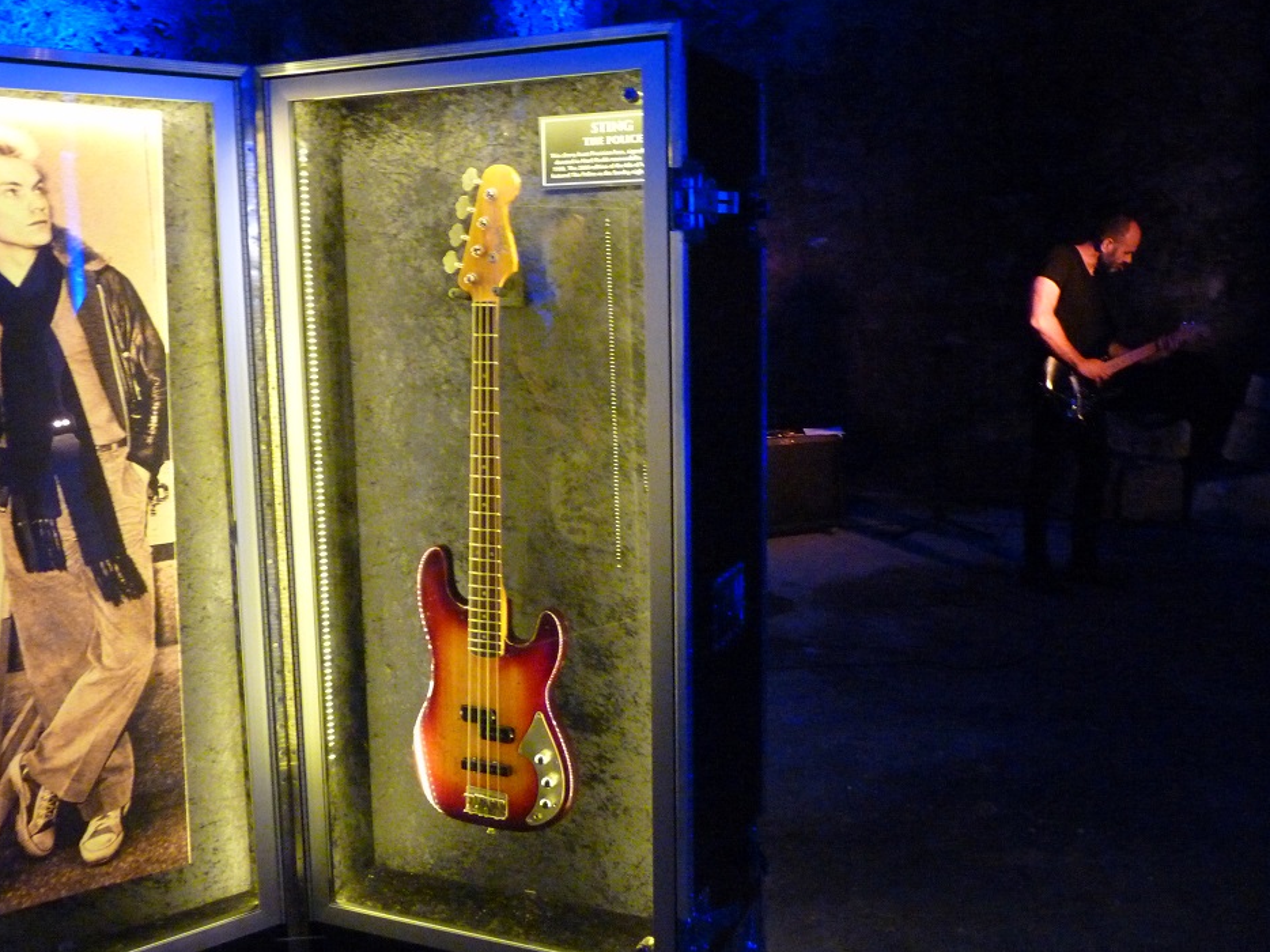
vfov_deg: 41.8
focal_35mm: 34
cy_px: 453
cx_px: 606
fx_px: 1247
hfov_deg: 54.0
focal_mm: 5.5
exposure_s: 1/15
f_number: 3
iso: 800
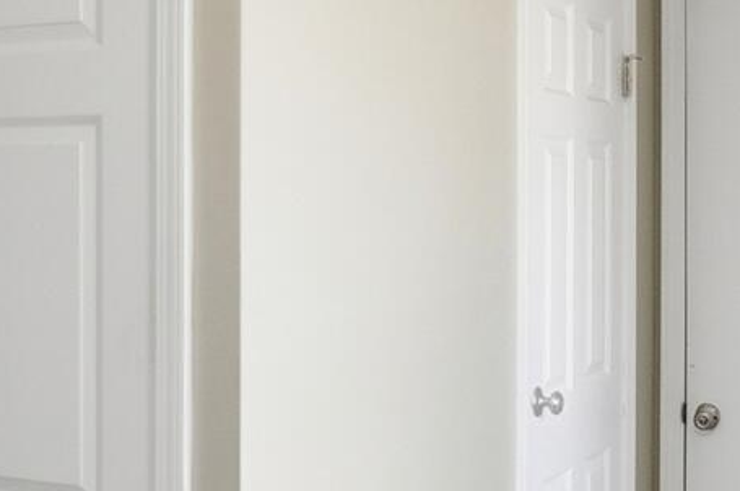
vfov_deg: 20.5
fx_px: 1355
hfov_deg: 30.5
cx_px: 317
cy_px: 220
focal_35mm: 66
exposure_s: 1/320
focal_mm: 10
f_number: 4
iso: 100
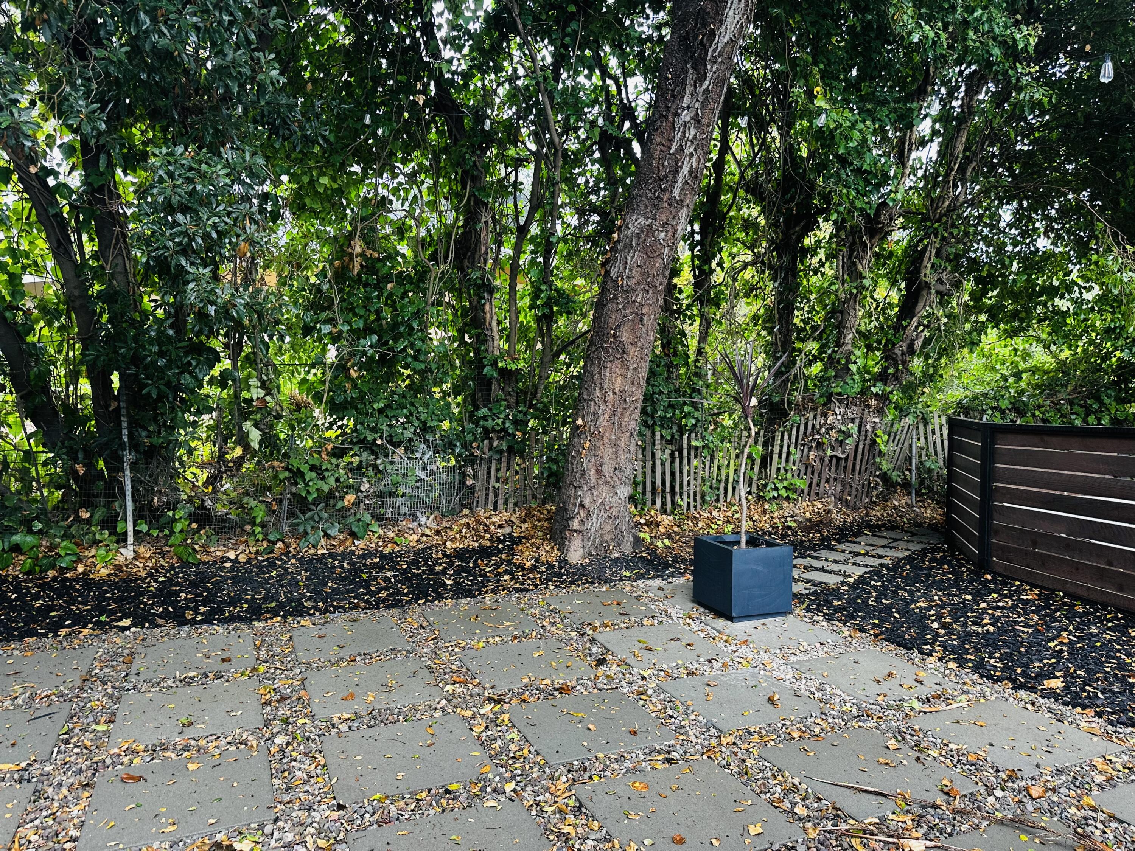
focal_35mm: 24
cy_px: 426
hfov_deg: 71.6
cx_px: 568
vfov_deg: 56.8
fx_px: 787
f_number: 1.78
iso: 125
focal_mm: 6.86
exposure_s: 1/121
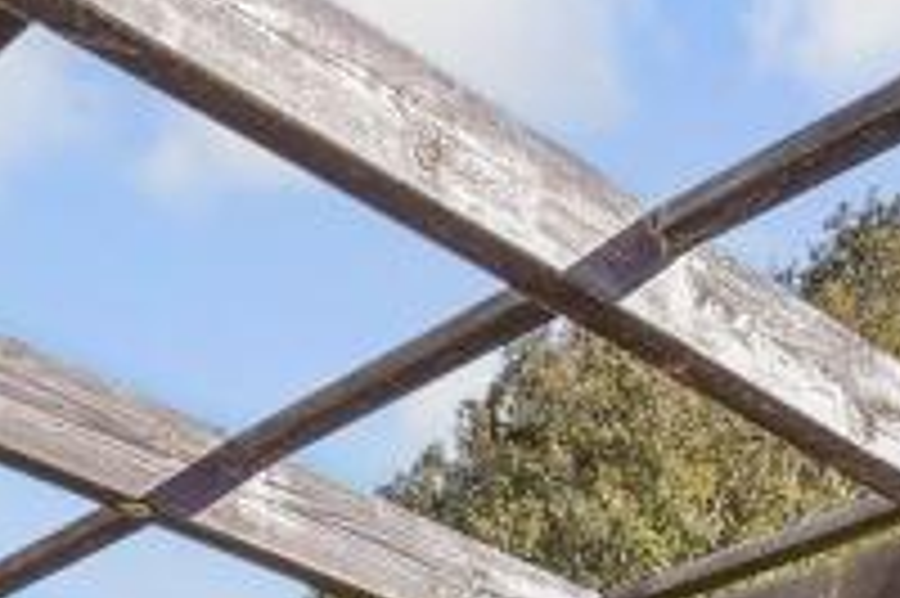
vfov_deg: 13.6
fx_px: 1923
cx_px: 63
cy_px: 1369
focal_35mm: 77
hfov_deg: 25.4
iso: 160
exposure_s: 1/125
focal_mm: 10
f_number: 8
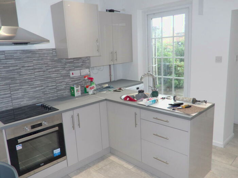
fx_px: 193
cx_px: 119
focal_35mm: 28
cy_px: 89
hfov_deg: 63.4
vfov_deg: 49.7
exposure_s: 1/26
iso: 200
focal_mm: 5.1
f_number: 4.3
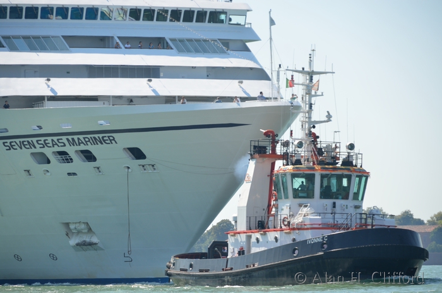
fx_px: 2756
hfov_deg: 9.2
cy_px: 146
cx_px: 221
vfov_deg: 6.1
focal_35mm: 225
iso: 100
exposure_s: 1/320
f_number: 5.6
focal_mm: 150
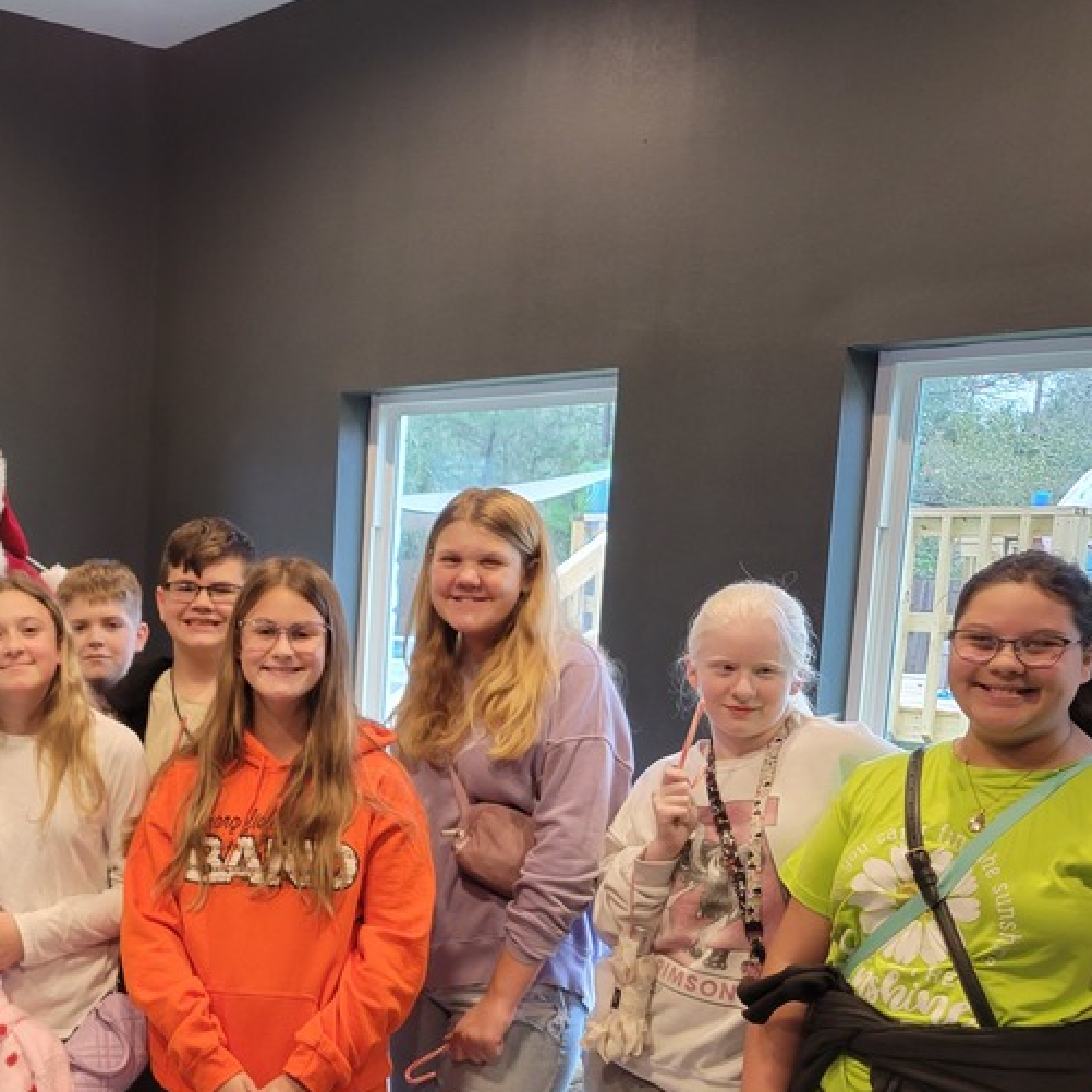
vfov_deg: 35.4
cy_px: 789
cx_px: 107
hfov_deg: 34.1
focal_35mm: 47
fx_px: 1677
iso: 200
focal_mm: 5.4
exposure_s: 1/40
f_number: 1.8
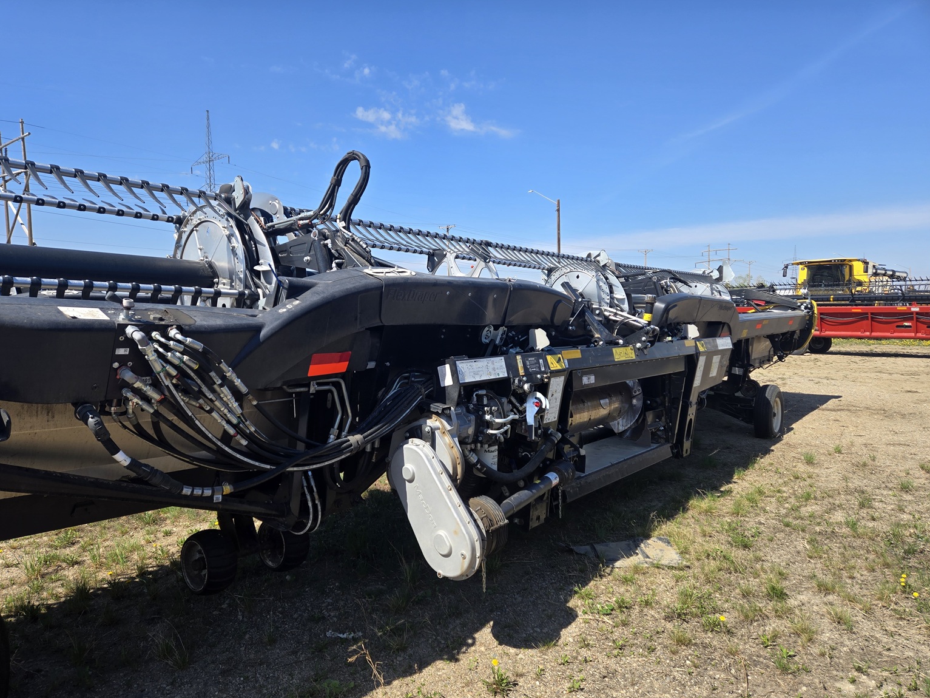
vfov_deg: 56.8
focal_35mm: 24
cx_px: 461
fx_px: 645
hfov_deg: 71.6
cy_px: 354
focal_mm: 5.4
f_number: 1.8
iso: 25
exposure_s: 1/1262
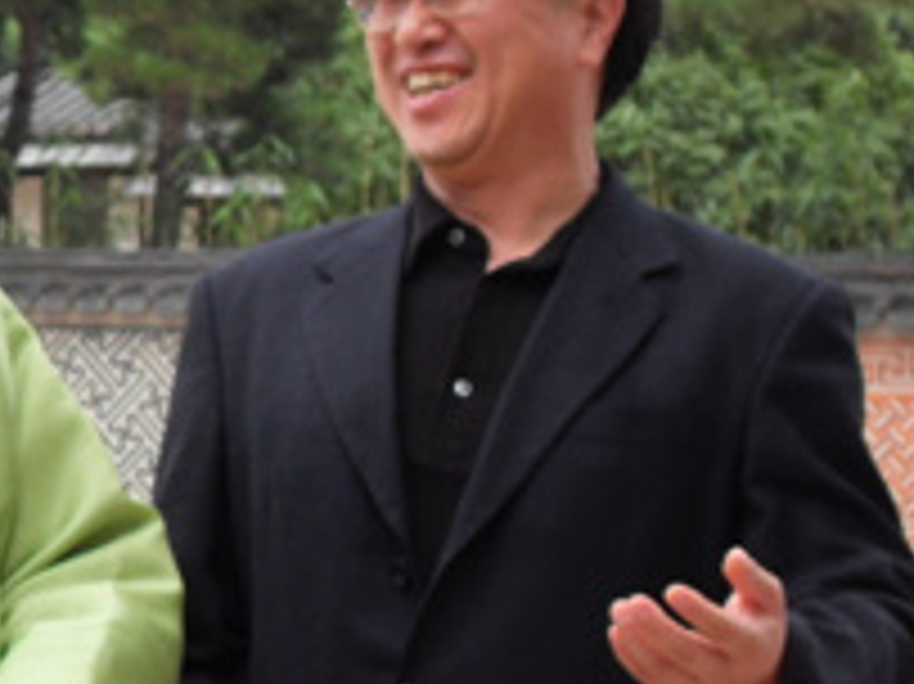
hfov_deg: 11.6
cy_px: 263
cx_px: 90
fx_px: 4486
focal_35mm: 170
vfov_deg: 8.7
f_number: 4
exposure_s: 1/180
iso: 80
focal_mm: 11.8
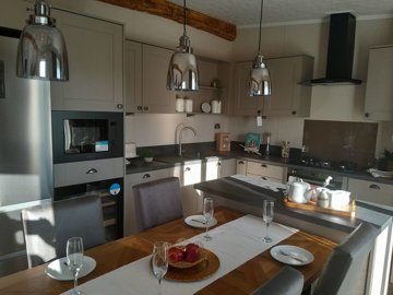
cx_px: 196
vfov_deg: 53.1
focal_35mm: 26
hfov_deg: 67.3
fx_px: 295
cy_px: 148
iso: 40
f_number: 1.8
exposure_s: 1/50
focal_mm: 3.98
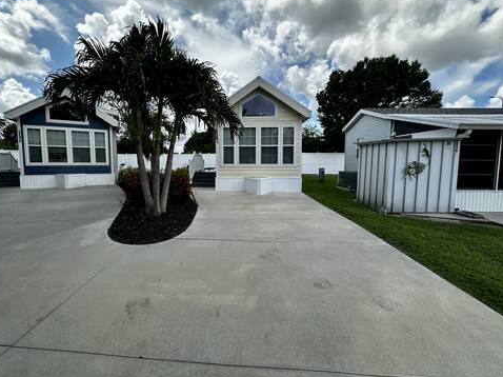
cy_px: 178
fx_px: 218
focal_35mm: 15
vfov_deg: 81.6
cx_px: 238
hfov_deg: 98.1
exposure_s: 1/882
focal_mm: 2.22
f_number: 2.2
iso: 40
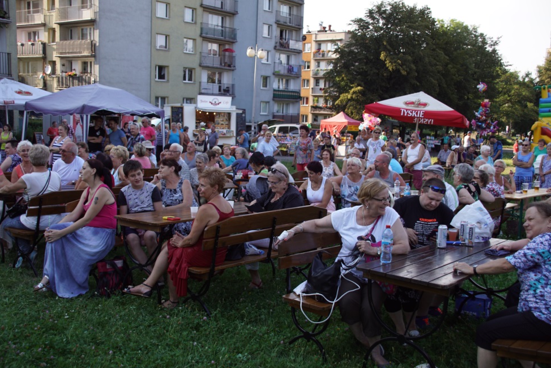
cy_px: 187
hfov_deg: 51.9
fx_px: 566
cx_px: 280
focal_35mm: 37
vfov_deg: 36.0
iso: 100
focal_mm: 24
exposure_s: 1/160
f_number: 4
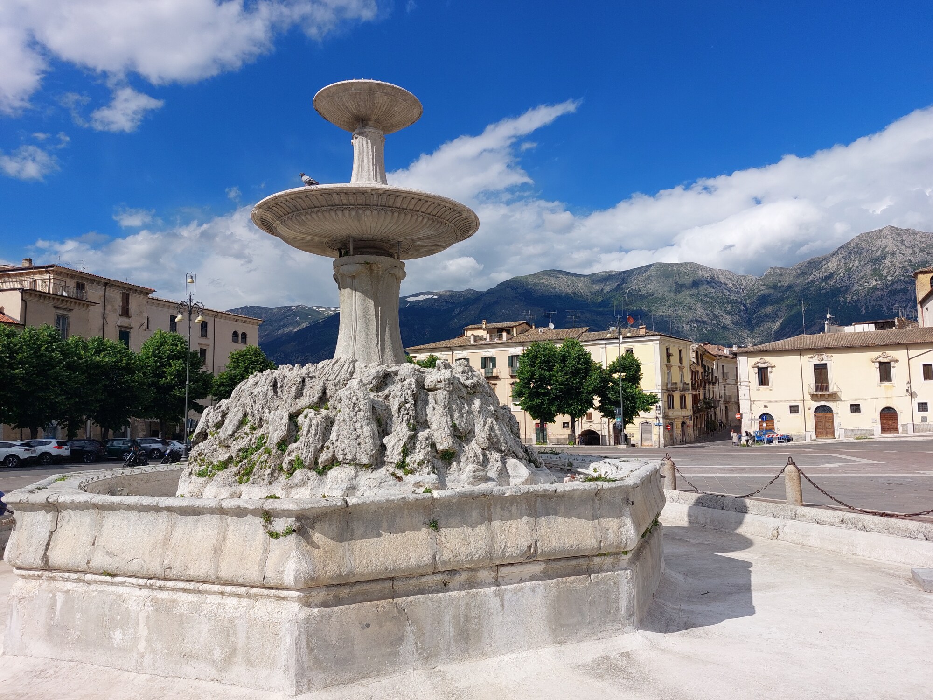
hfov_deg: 71.6
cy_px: 350
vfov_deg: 56.8
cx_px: 466
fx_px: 647
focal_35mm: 24
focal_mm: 5.23
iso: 25
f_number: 1.8
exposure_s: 1/2139
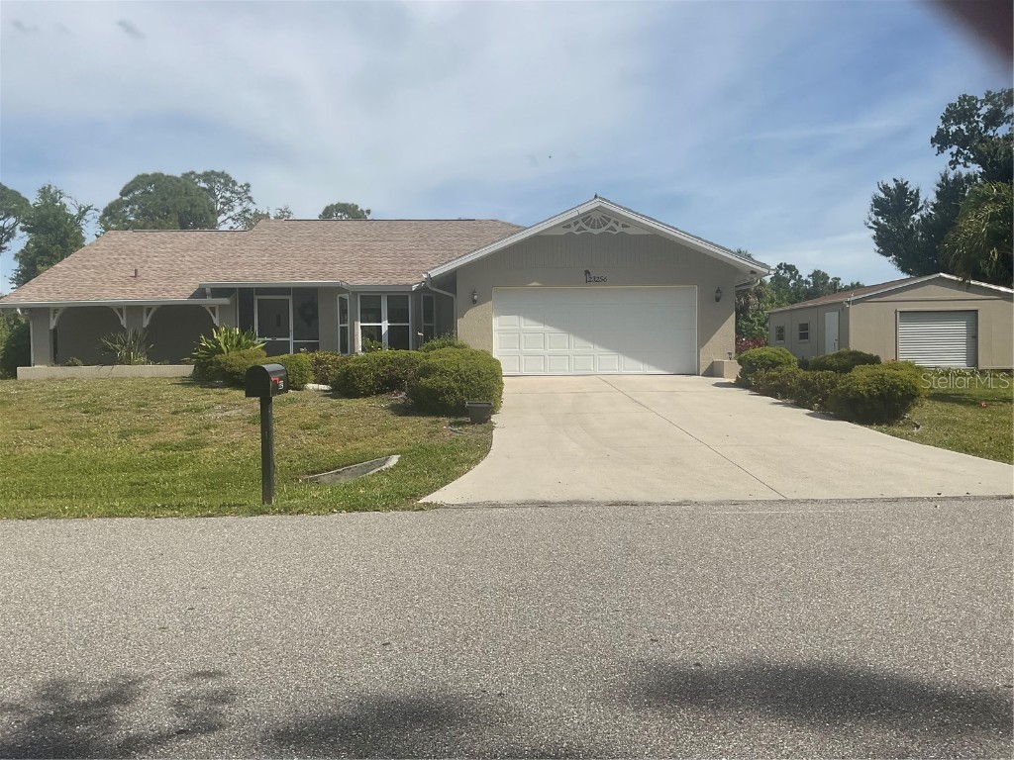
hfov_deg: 61.7
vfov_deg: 48.2
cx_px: 507
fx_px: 849
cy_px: 380
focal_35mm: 29
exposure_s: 1/3125
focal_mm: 3
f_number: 1.8
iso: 16
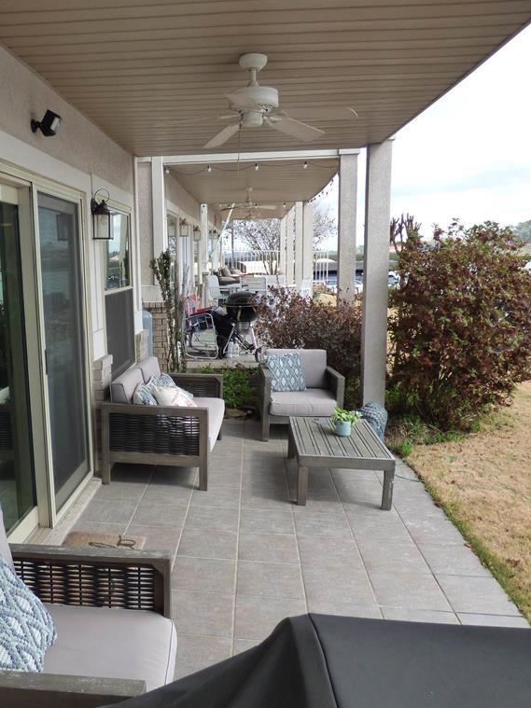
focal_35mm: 27
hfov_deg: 50.1
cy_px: 356
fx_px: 552
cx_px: 163
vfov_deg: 65.3
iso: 160
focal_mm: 3.58
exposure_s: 1/500
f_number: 2.8
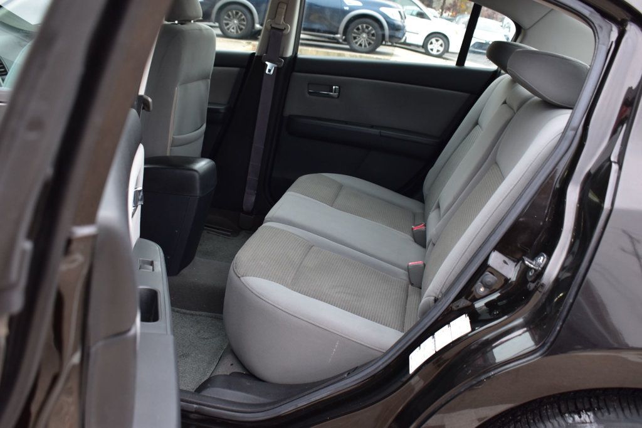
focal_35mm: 36
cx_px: 321
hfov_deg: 53.1
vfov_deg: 36.8
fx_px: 642
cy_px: 214
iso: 560
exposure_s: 1/15
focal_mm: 24
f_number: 6.3
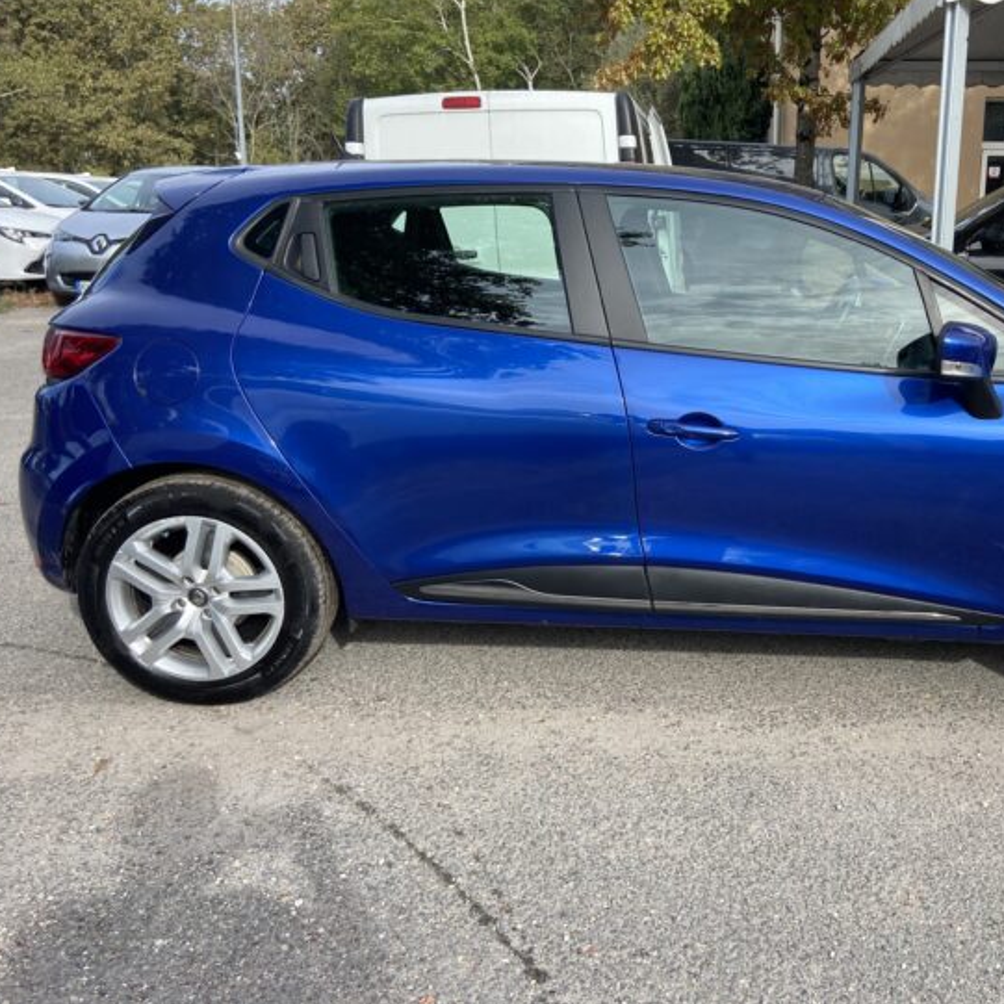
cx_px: 716
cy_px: 449
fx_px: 1116
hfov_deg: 47.2
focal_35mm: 34
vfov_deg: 48.4
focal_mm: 4.25
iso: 32
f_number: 1.8
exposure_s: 1/1206
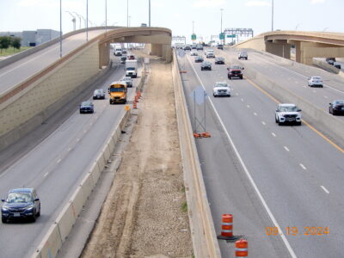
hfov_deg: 14.6
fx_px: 1342
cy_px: 129
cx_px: 172
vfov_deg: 11.0
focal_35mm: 135
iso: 80
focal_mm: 24.1
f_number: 5
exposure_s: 1/320
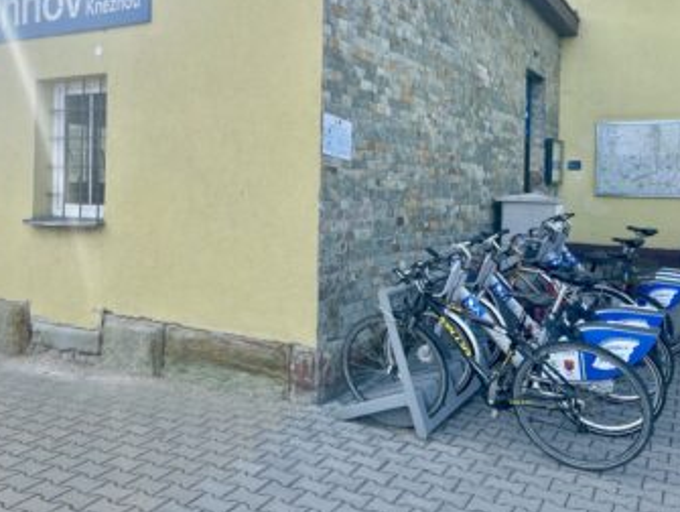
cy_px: 213
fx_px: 610
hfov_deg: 58.2
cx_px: 315
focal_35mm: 31
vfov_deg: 45.4
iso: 32
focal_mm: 4.2
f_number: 1.6
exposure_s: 1/1135
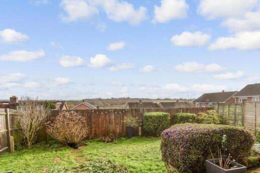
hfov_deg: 86.3
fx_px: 137
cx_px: 149
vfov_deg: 64.1
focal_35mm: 19
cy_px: 103
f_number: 8
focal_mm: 10
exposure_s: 1/250
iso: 160
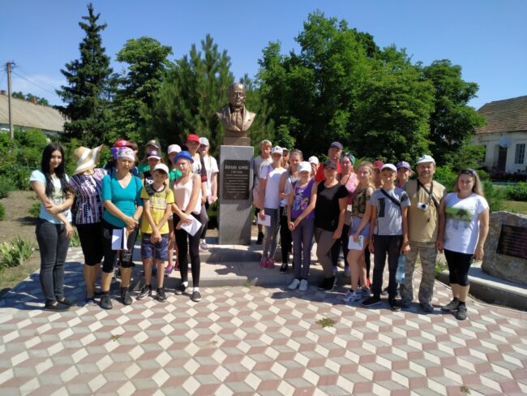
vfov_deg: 56.8
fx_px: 366
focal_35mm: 24
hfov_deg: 71.6
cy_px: 198
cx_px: 264
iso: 160
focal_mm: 3.94
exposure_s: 1/2415
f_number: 1.9
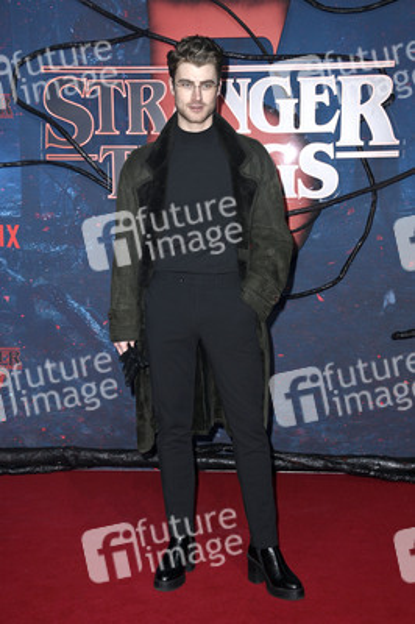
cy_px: 312
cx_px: 208
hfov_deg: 21.9
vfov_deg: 32.4
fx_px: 1074
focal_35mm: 62
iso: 500
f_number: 5.6
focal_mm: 62
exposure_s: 1/200
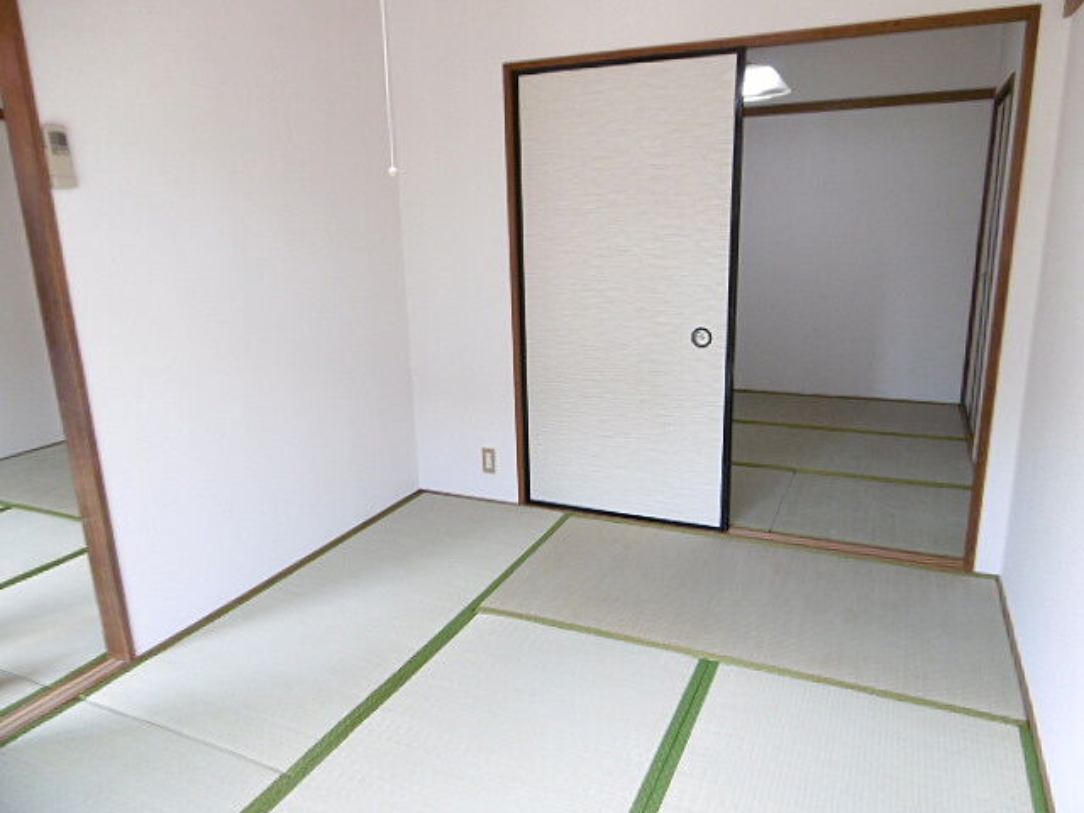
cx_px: 542
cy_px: 406
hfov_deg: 71.6
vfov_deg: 56.8
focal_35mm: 24
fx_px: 752
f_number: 3.1
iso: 200
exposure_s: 1/60
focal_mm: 4.3
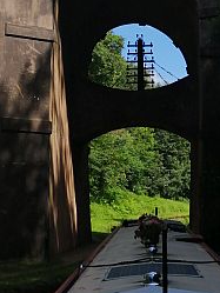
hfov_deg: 21.6
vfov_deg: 28.5
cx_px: 139
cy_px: 115
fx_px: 576
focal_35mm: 68
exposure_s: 1/1938
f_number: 1.8
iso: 50
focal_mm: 3.6
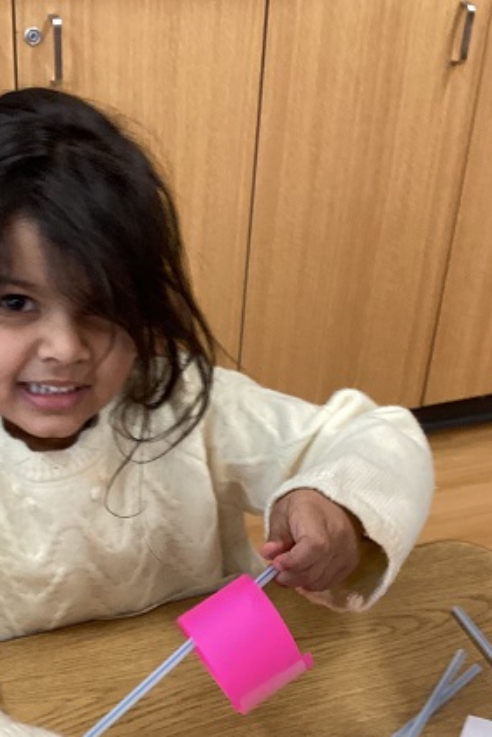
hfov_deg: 26.1
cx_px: 112
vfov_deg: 38.1
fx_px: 1045
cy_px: 527
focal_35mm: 51
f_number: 2.4
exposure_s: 1/60
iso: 160
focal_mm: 3.3
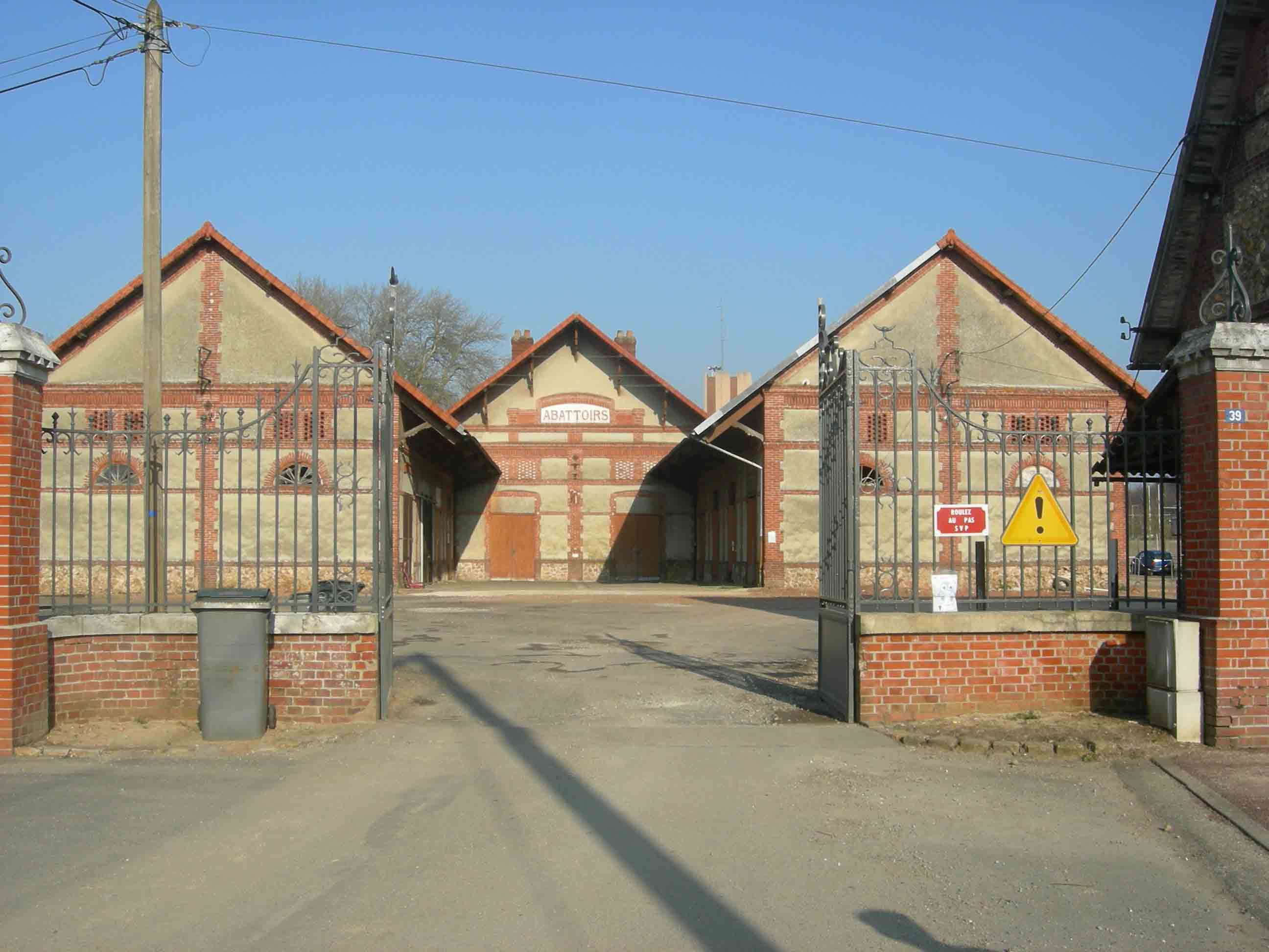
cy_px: 476
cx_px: 634
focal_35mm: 36
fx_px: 1320
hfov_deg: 51.4
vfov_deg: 39.7
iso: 64
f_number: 6
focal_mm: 7.5
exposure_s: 1/289
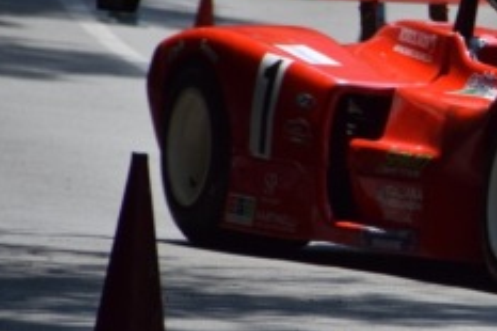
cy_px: 142
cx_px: 702
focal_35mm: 744
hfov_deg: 2.8
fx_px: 10264
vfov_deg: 1.8
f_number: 7.1
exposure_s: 1/2000
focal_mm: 170
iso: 400
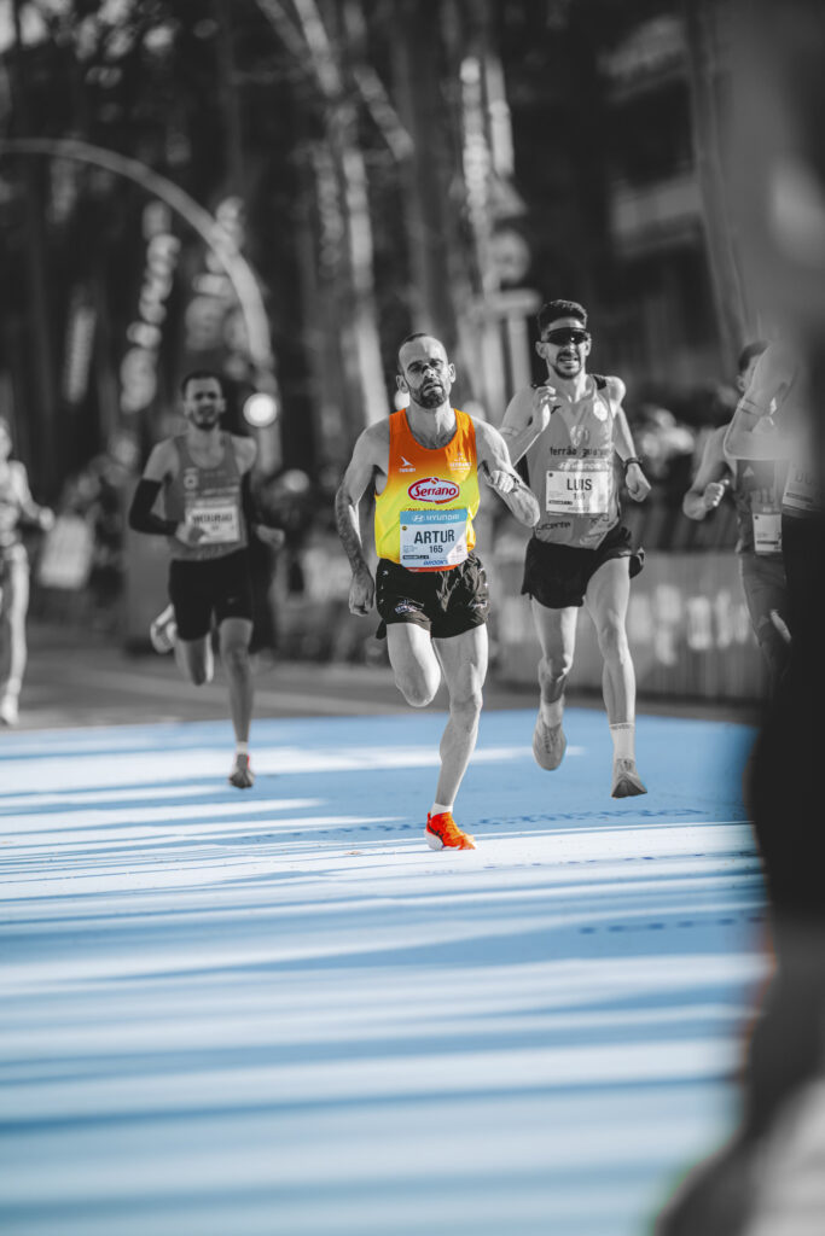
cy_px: 618
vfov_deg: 6.9
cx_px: 412
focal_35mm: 300
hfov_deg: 4.6
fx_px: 10308
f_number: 2.8
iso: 400
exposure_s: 1/3200
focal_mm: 300
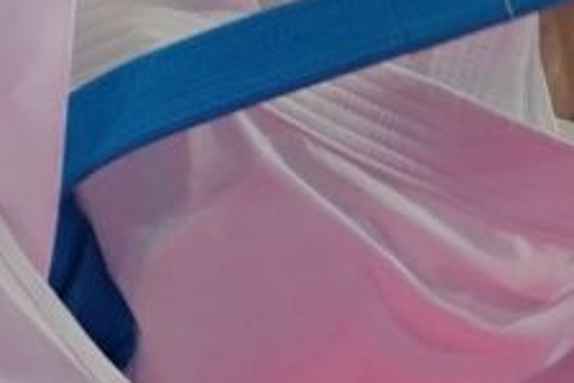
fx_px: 38232
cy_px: -439
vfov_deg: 0.6
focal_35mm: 2398
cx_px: -796
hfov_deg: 0.9
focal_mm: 200
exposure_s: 1/1000
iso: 1000
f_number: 2.8
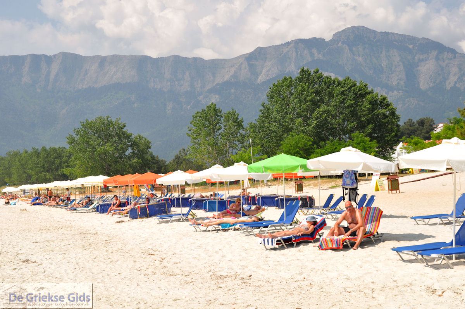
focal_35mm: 57
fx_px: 735
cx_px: 232
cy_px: 154
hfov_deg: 35.1
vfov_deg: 23.7
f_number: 10
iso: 200
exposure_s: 1/400
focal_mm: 38
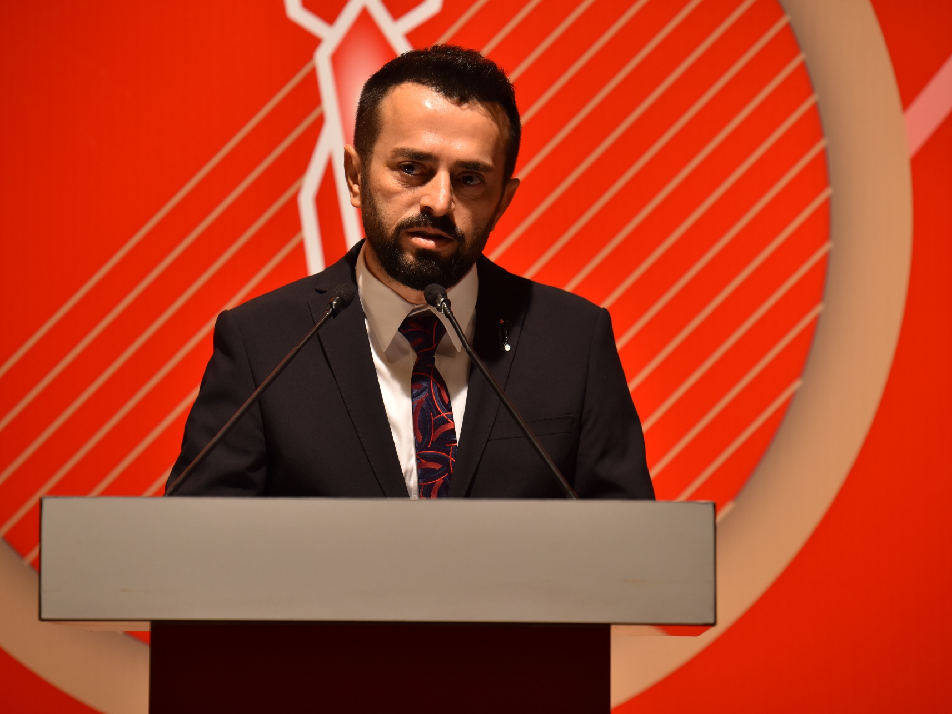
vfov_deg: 7.2
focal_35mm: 206
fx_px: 5666
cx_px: 423
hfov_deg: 9.6
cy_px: 357
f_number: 4.5
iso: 640
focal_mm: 190
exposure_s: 1/125
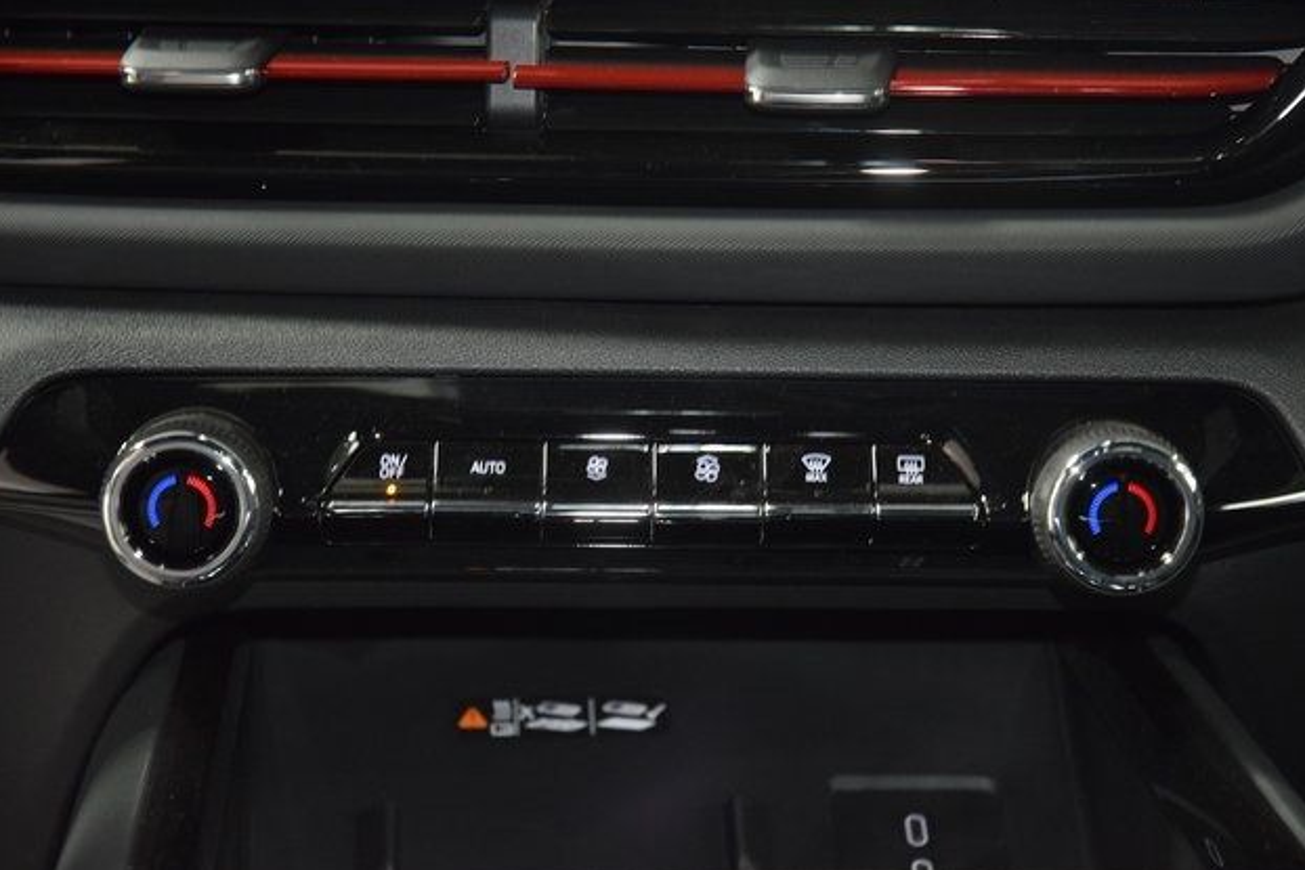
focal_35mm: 108
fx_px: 3916
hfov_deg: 18.9
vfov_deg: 12.7
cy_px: 441
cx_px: 655
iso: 2500
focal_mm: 70
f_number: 4.5
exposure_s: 1/25
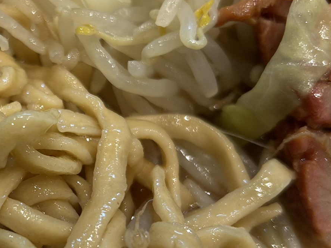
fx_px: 564
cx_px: 26
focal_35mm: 59
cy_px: 133
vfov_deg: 24.8
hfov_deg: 31.0
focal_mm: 5.7
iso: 64
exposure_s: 1/100
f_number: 1.5
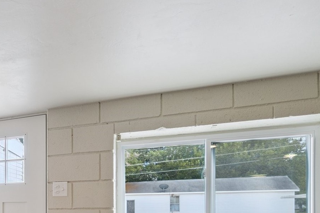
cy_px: 215
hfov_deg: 46.8
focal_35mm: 34
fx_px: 302
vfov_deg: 35.1
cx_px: 2
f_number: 6.3
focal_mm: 10
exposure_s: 1/100
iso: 200
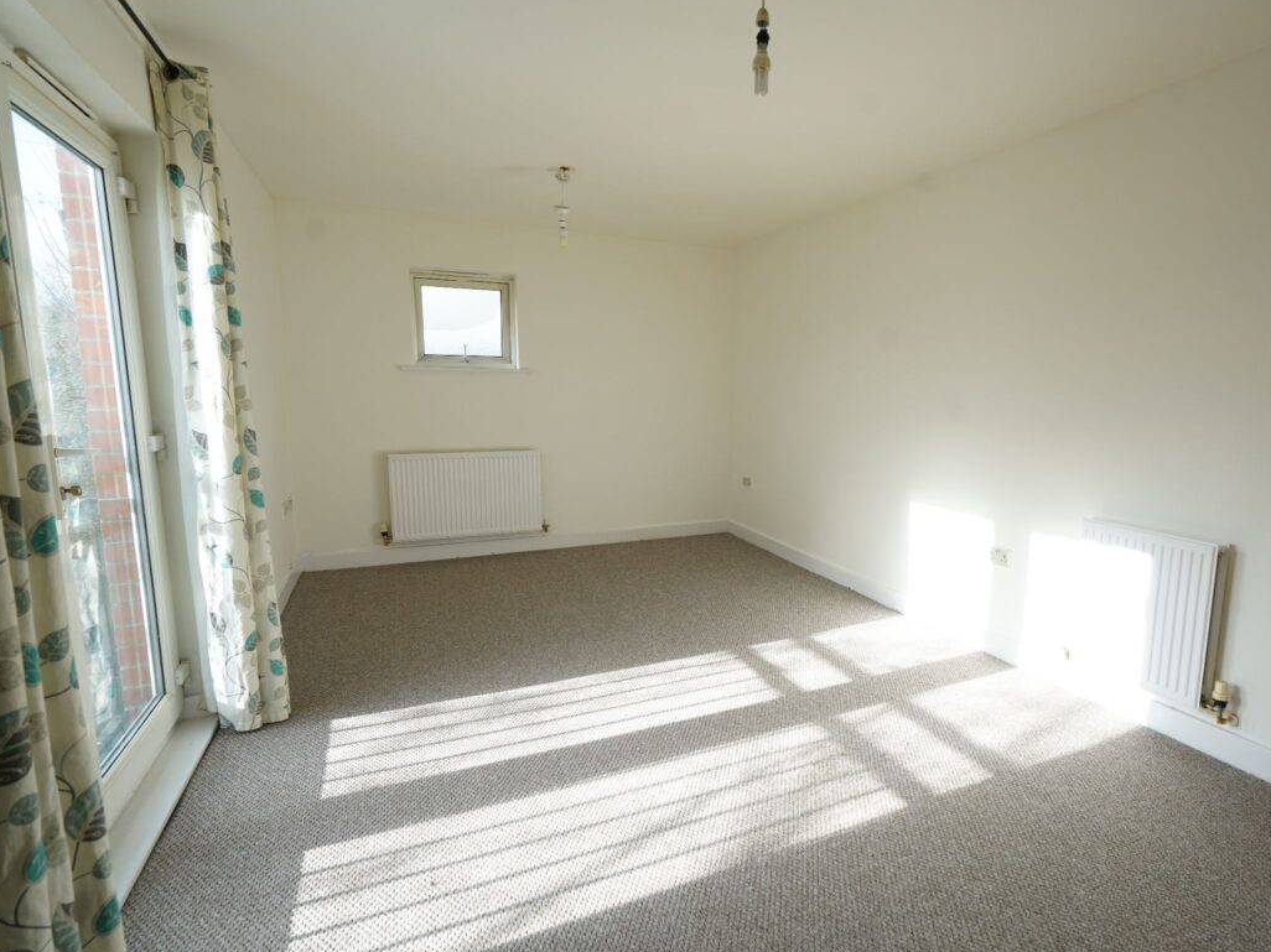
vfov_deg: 71.6
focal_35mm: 18
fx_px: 661
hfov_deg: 87.1
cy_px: 482
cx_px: 737
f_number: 5.6
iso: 500
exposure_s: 1/250
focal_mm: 16
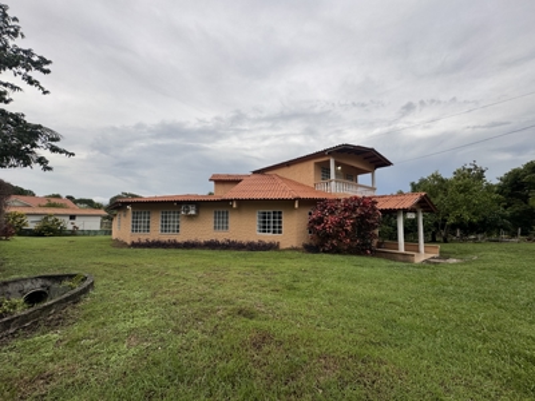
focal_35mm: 14
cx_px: 268
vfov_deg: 85.7
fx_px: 216
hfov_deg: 102.1
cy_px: 200
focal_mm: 2.22
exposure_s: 1/169
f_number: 2.2
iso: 40
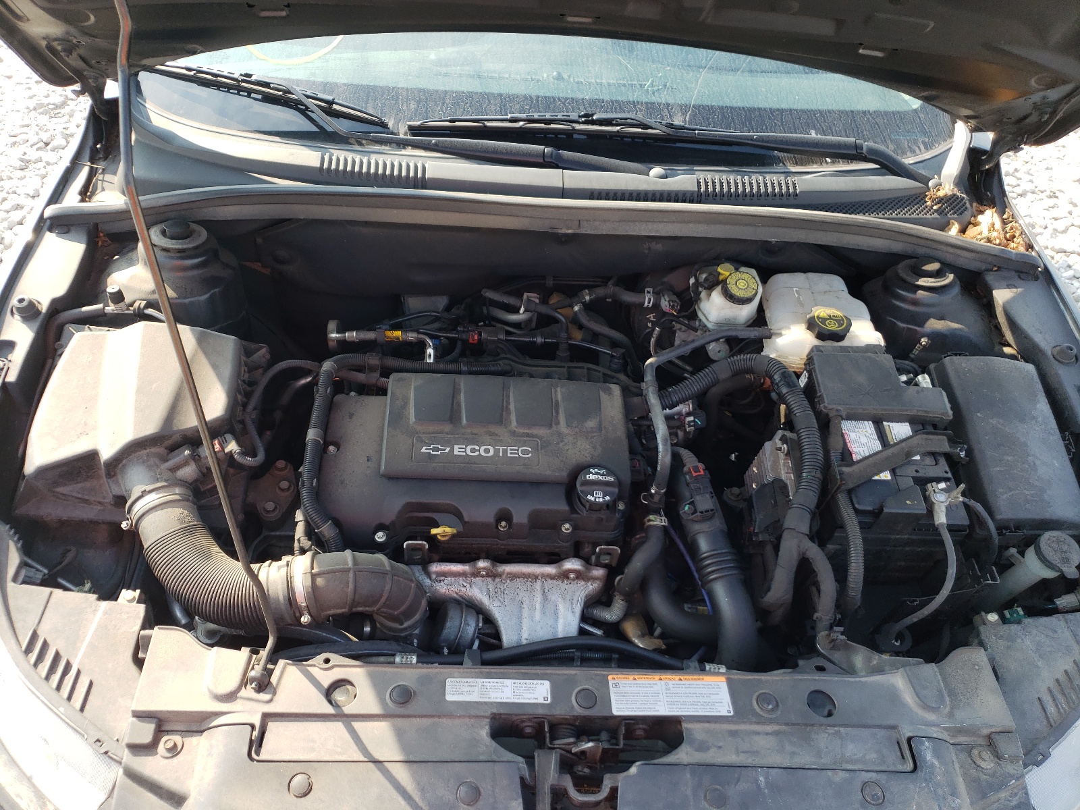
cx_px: 540
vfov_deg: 53.1
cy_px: 405
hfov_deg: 67.3
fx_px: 811
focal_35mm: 26
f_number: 1.5
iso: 50
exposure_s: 1/400
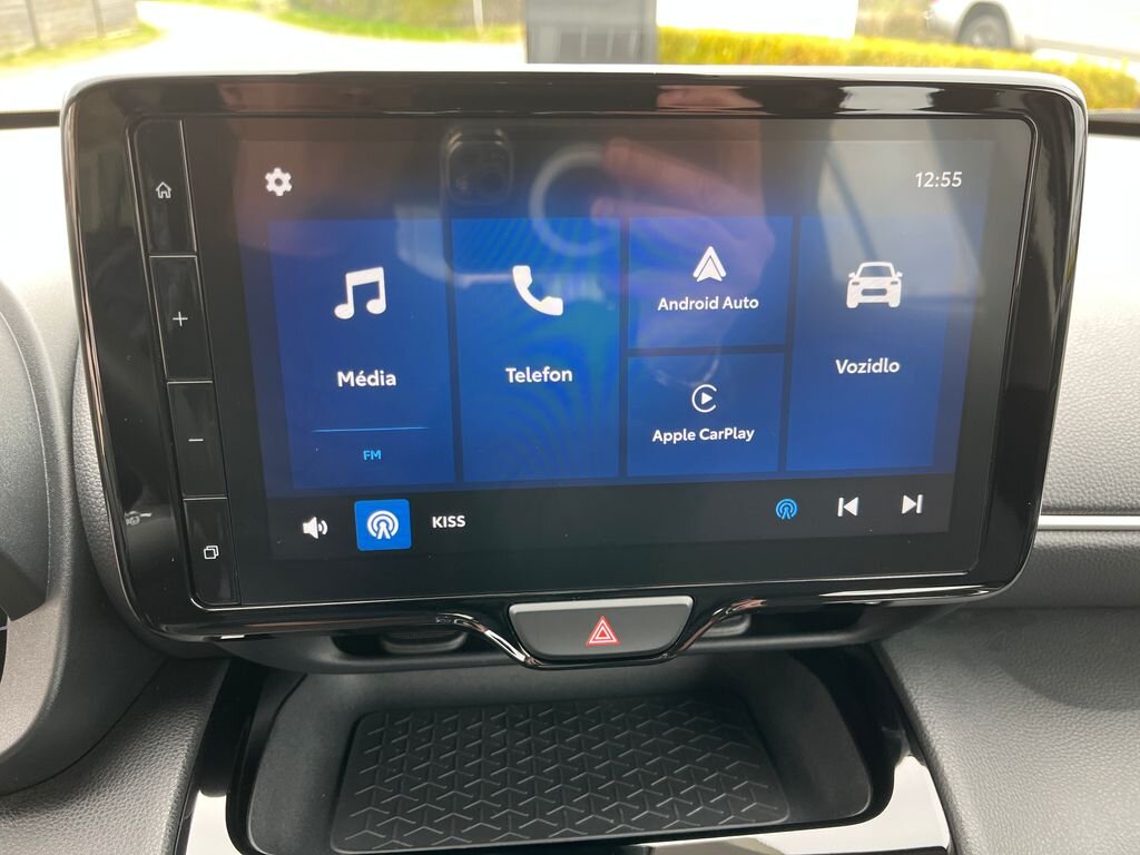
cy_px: 428
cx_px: 570
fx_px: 856
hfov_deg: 67.3
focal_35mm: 26
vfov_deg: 53.1
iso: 100
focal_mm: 5.1
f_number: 1.6
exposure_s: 1/122
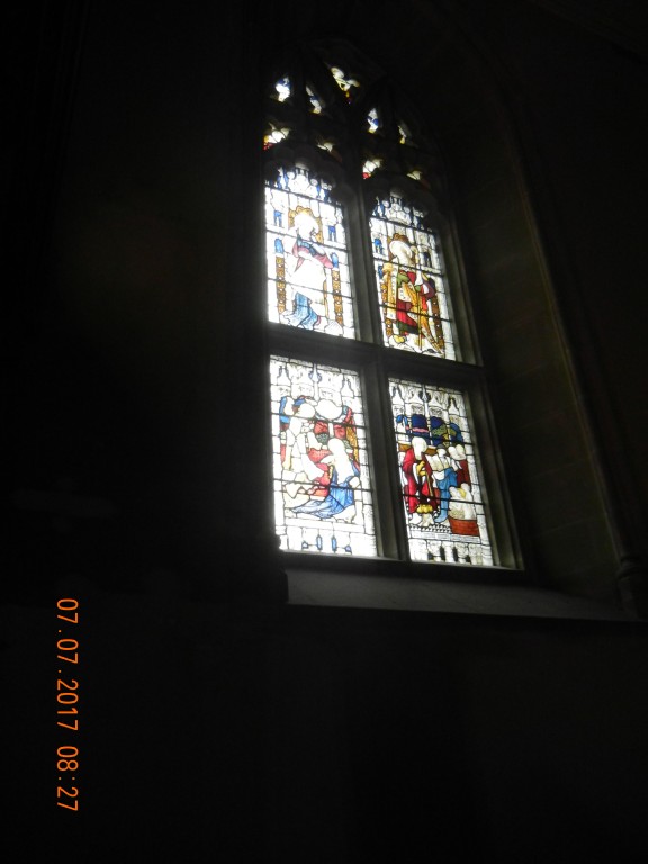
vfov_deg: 60.0
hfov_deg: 46.8
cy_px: 432
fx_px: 749
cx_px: 324
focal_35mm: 30
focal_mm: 5.4
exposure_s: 1/139
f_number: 3.5
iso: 640
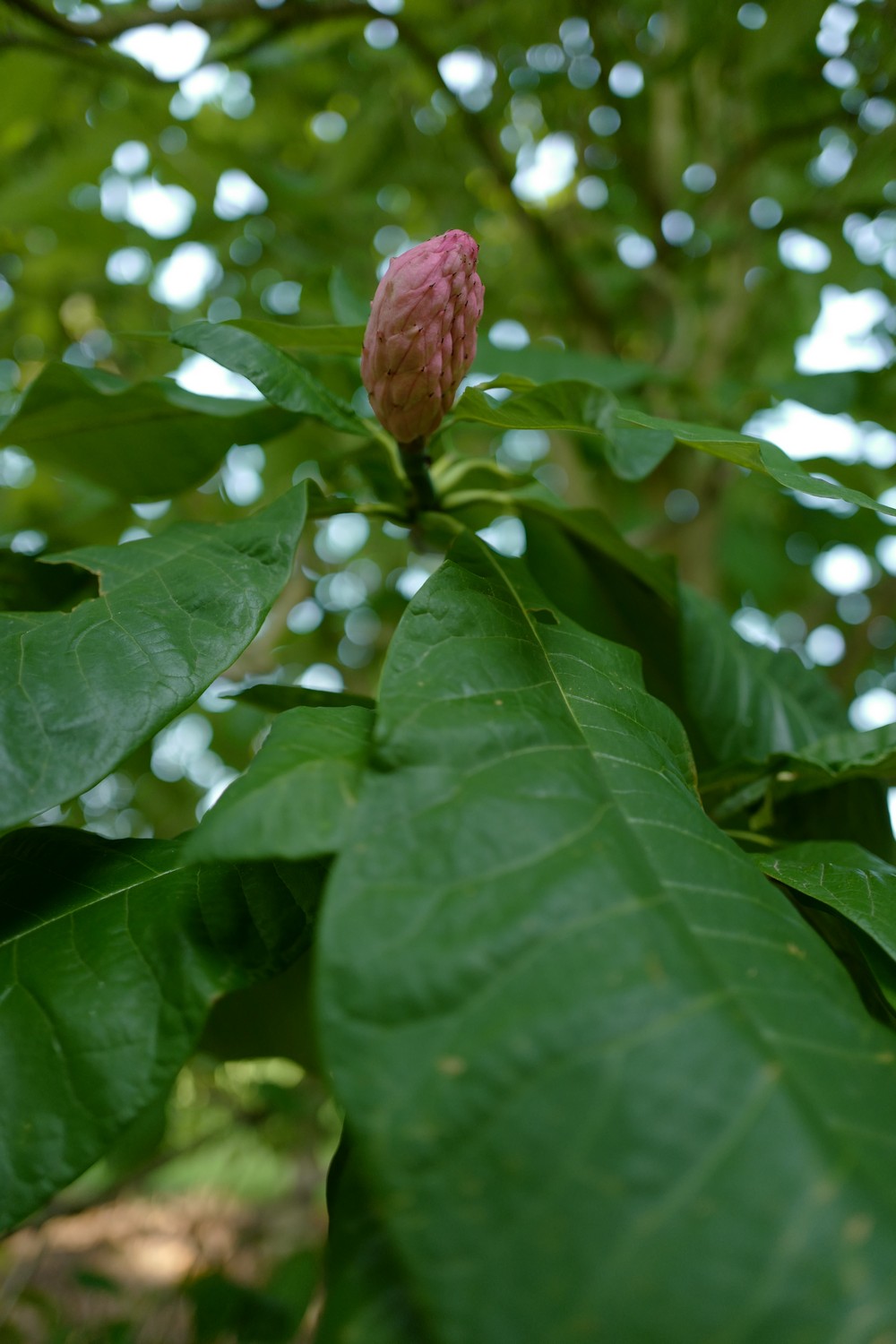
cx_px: 448
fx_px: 1045
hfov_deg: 46.4
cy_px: 672
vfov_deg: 65.5
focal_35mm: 28
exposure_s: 1/1000
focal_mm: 28
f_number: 1.7
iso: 400
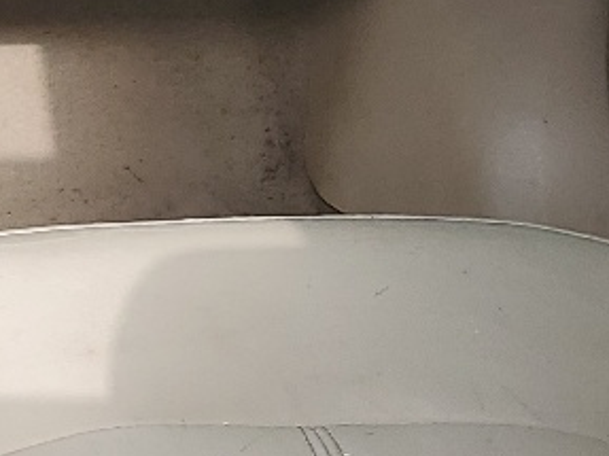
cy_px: 282
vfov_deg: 10.2
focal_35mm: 145
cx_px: -494
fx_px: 2550
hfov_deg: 12.4
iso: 50
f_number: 1.5
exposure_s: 1/625
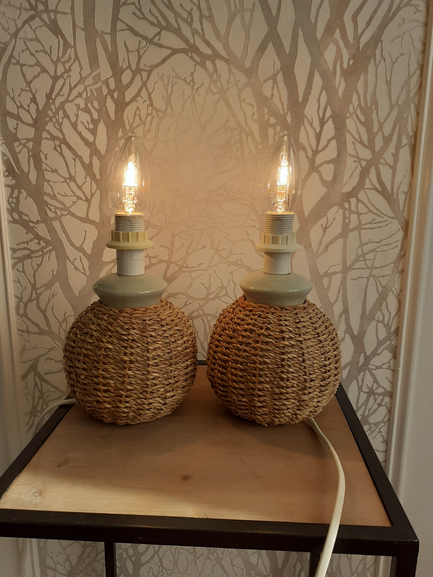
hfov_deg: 51.4
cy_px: 288
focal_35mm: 27
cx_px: 216
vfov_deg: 65.3
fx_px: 450
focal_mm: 3.6
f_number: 1.9
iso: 40
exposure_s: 1/477
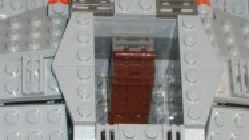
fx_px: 1907
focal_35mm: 289
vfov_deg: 4.2
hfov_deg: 7.5
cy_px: 117
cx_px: 128
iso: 140
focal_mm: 16.3
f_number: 4.62
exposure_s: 1/125
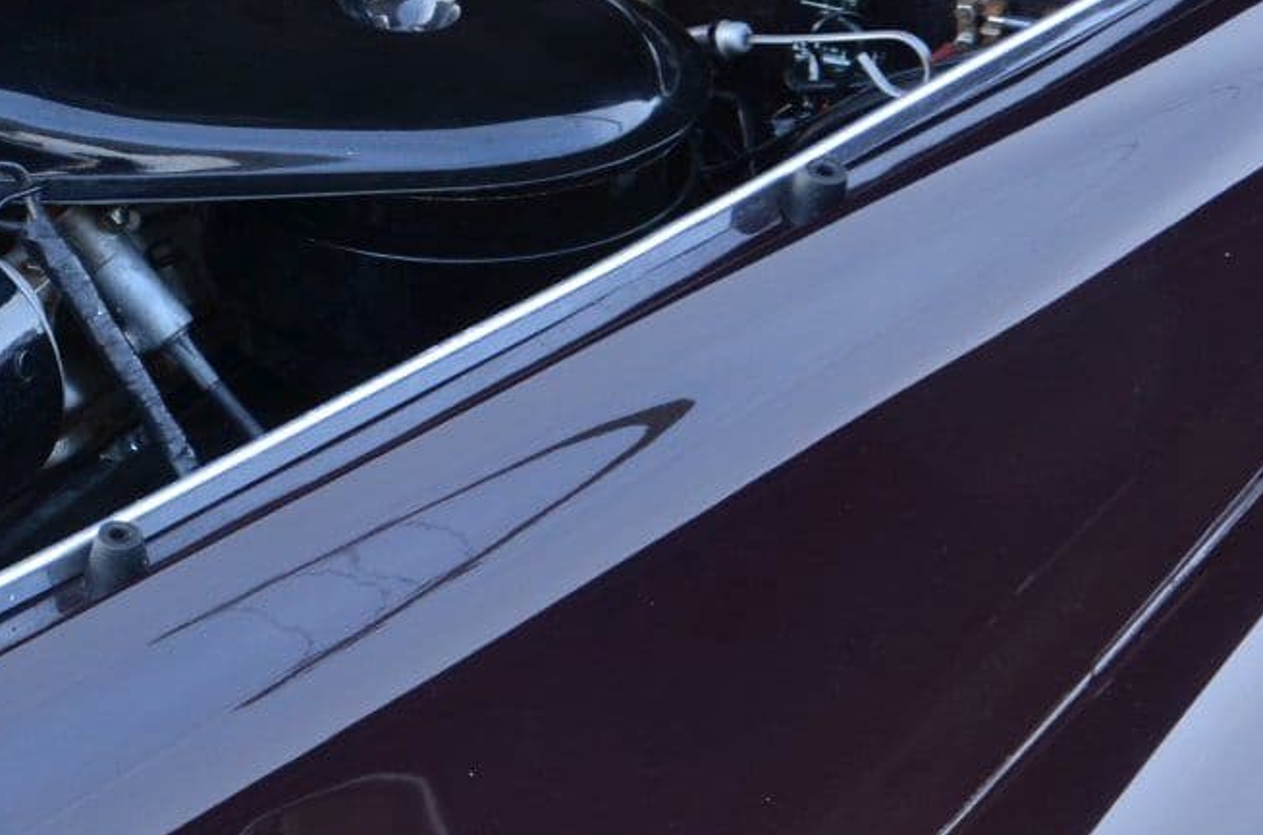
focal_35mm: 144
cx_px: -141
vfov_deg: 9.4
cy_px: 121
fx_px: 5052
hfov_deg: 13.9
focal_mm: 35
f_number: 9.5
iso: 400
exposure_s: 1/45
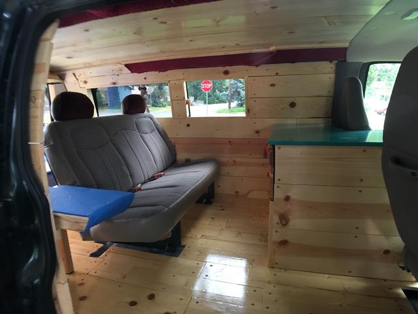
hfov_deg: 61.7
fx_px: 350
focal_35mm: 29
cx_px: 209
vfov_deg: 48.2
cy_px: 157
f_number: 2.2
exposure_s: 1/30
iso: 100
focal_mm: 4.15
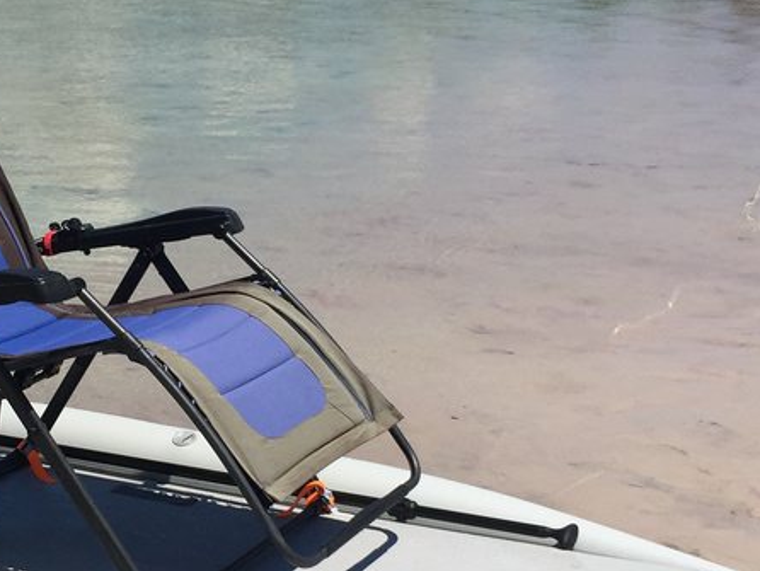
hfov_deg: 24.5
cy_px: 331
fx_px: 1713
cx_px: 124
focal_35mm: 78
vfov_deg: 18.9
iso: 32
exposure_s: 1/4405
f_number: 2.2
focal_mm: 4.15
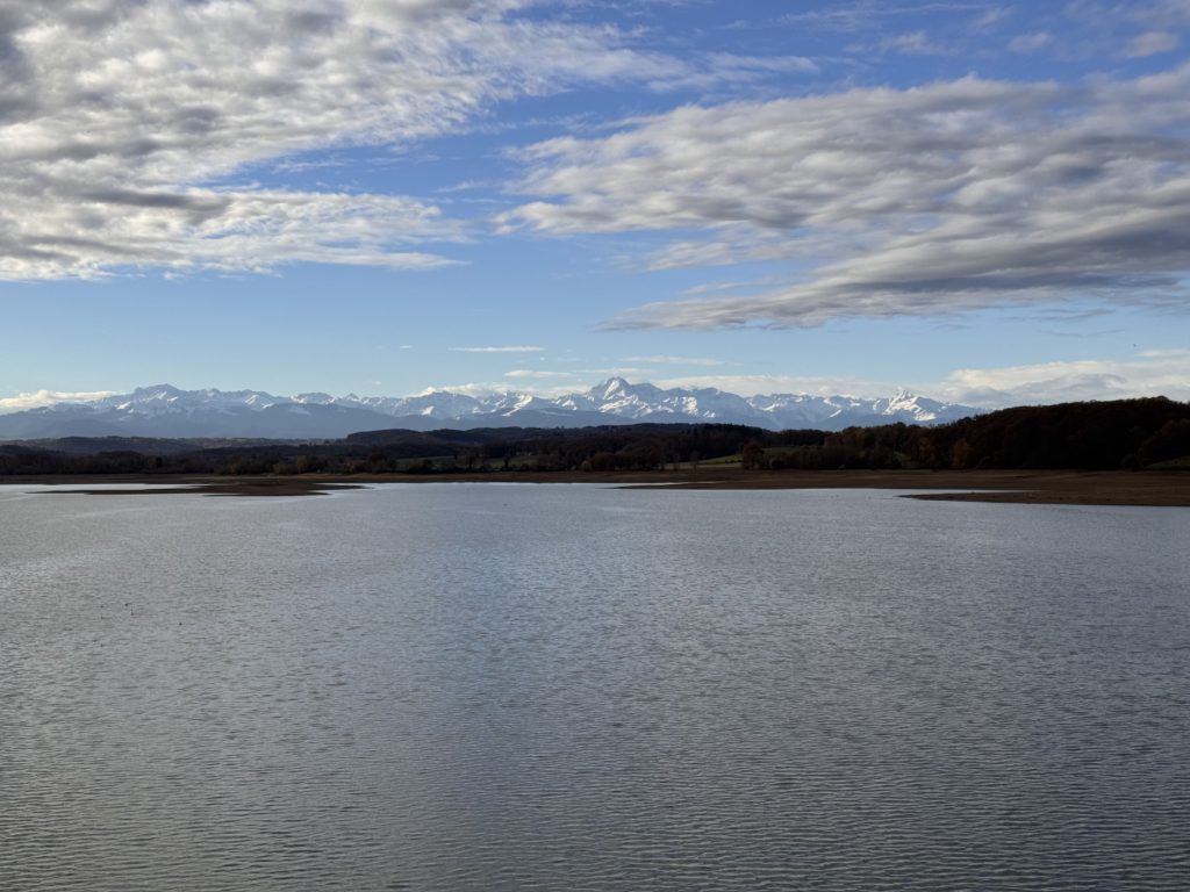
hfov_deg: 39.7
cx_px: 595
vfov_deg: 30.3
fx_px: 1650
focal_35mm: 48
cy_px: 446
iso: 64
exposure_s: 1/5376
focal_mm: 6.76
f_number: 1.78
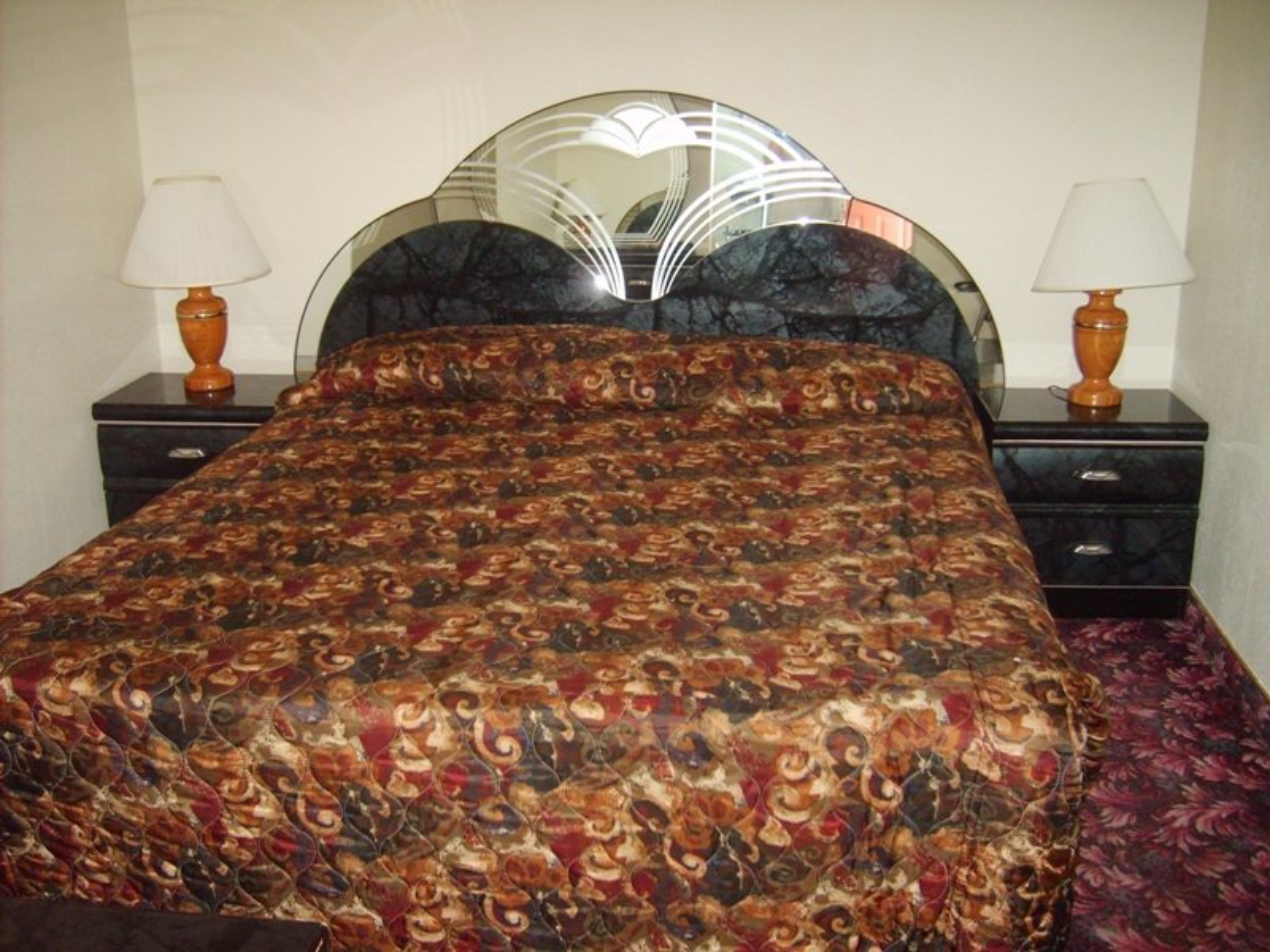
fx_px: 1284
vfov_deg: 40.7
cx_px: 635
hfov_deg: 52.6
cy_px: 476
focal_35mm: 35
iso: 186
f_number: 2.8
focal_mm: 5.8
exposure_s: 1/45
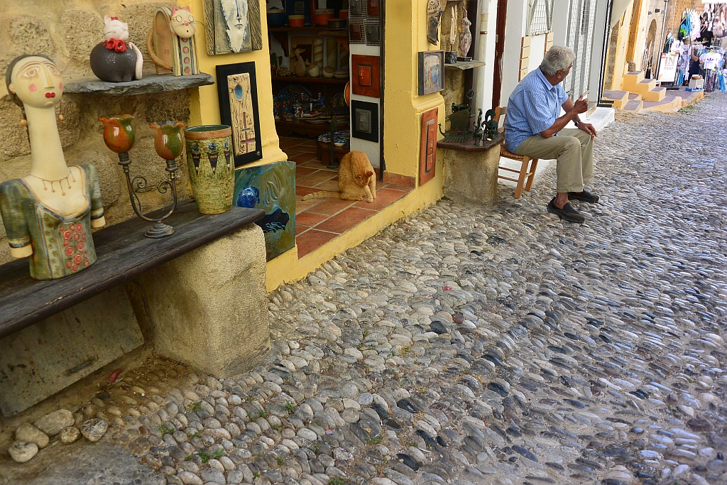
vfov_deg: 46.4
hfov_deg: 65.5
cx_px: 364
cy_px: 242
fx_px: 565
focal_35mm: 28
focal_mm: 10.7
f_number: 4
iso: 160
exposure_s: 1/250
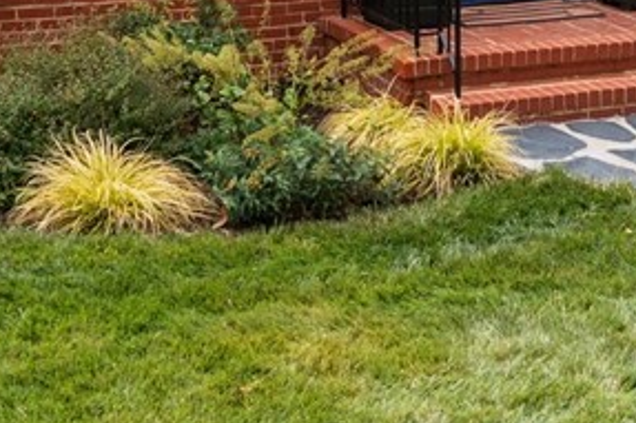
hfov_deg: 19.3
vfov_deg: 12.0
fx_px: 1872
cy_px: -313
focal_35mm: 106
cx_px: 381
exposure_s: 1/80
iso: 100
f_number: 3.5
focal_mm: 10.26
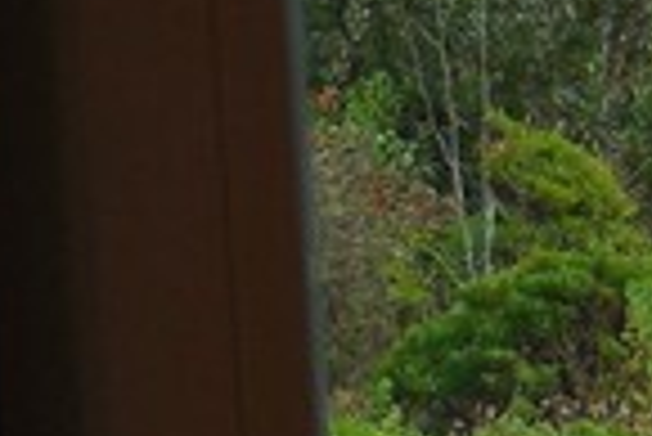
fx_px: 4514
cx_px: 1884
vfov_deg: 5.5
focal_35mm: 249
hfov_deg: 7.4
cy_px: 575
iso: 125
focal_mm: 6.1
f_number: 3.4
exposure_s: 1/160
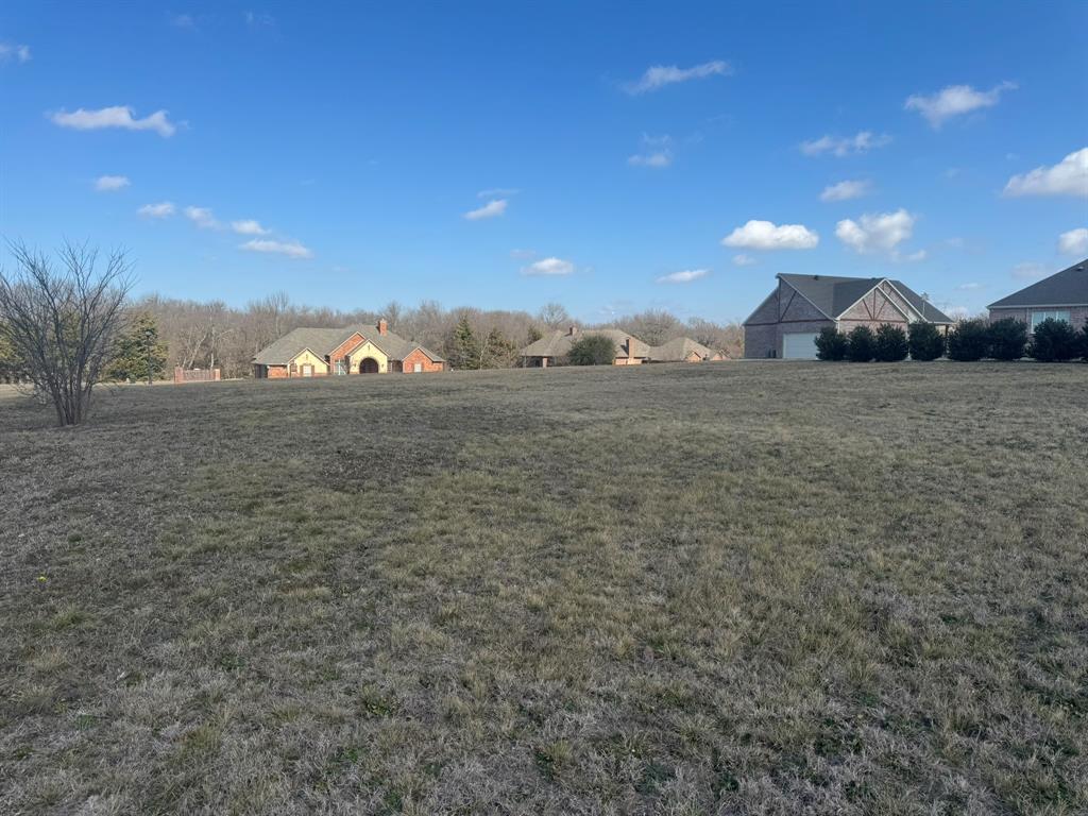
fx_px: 754
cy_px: 408
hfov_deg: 71.6
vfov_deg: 56.8
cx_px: 544
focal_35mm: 24
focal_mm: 6.76
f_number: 1.78
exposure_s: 1/4310
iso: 80
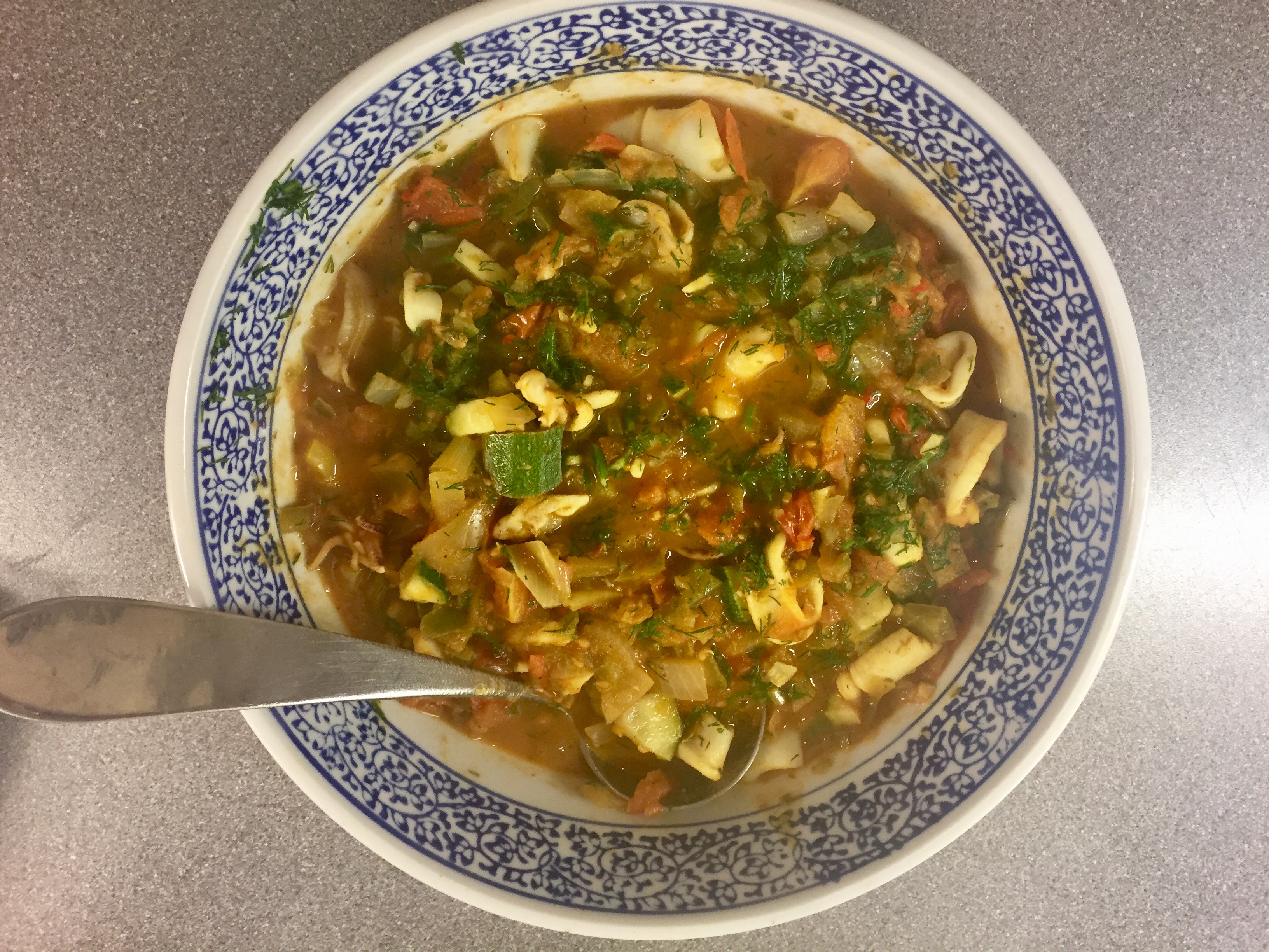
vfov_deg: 48.2
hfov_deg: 61.7
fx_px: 1063
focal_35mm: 29
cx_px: 634
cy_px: 476
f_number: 2.2
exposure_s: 1/33
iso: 125
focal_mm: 4.15
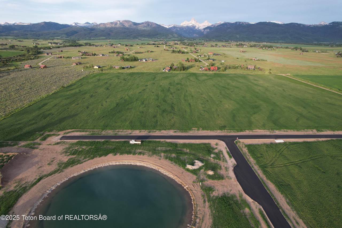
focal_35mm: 22
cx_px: 171
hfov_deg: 78.6
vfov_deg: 57.2
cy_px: 114
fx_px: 209
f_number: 2.8
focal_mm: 8.38
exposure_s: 1/500
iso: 150
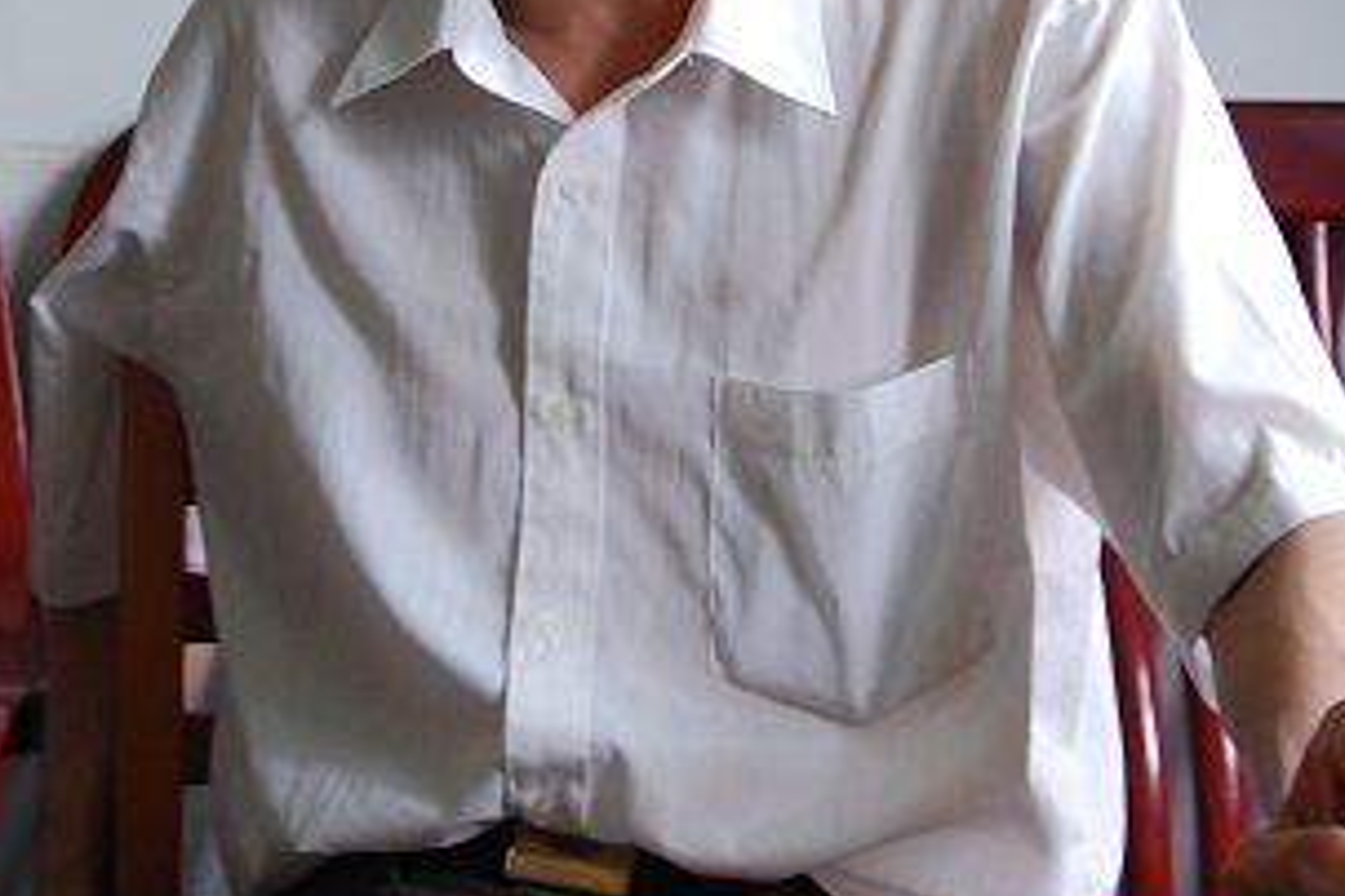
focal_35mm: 92
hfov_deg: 22.1
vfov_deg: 14.7
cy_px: 55
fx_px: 3437
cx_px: 653
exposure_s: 1/15
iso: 800
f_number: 8
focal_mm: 31
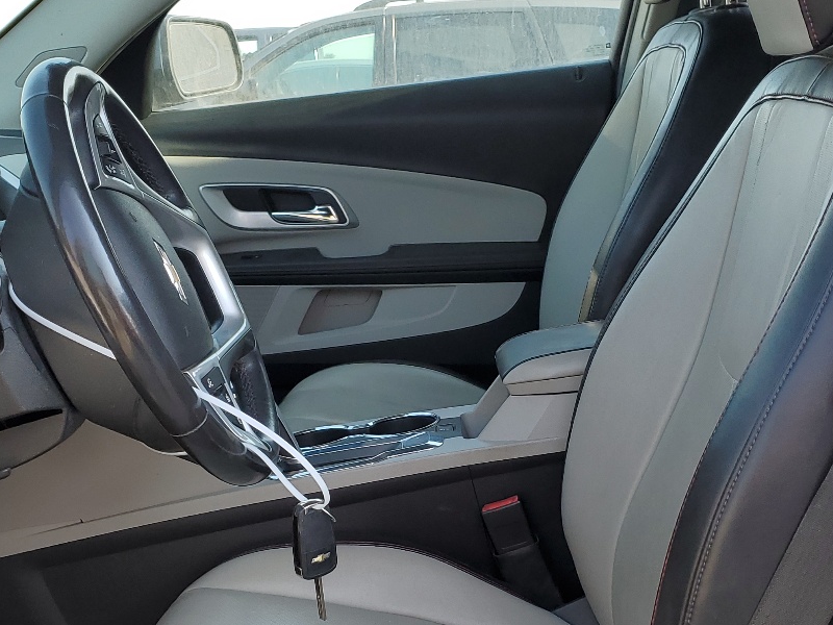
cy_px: 473
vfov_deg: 27.6
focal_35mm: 52
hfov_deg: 36.8
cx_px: 382
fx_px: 1251
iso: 50
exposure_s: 1/476
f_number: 1.5
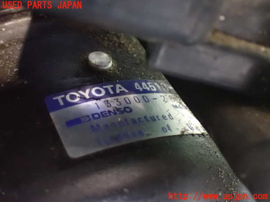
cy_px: 101
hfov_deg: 33.2
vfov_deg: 25.2
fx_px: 452
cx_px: 135
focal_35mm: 58
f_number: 3.5
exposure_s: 1/8
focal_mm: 10.35
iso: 1600
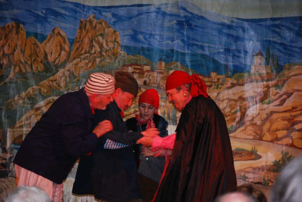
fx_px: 1323
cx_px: 151
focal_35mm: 158
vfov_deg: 8.7
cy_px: 101
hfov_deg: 13.0
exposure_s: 1/60
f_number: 4.8
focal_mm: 105
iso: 800
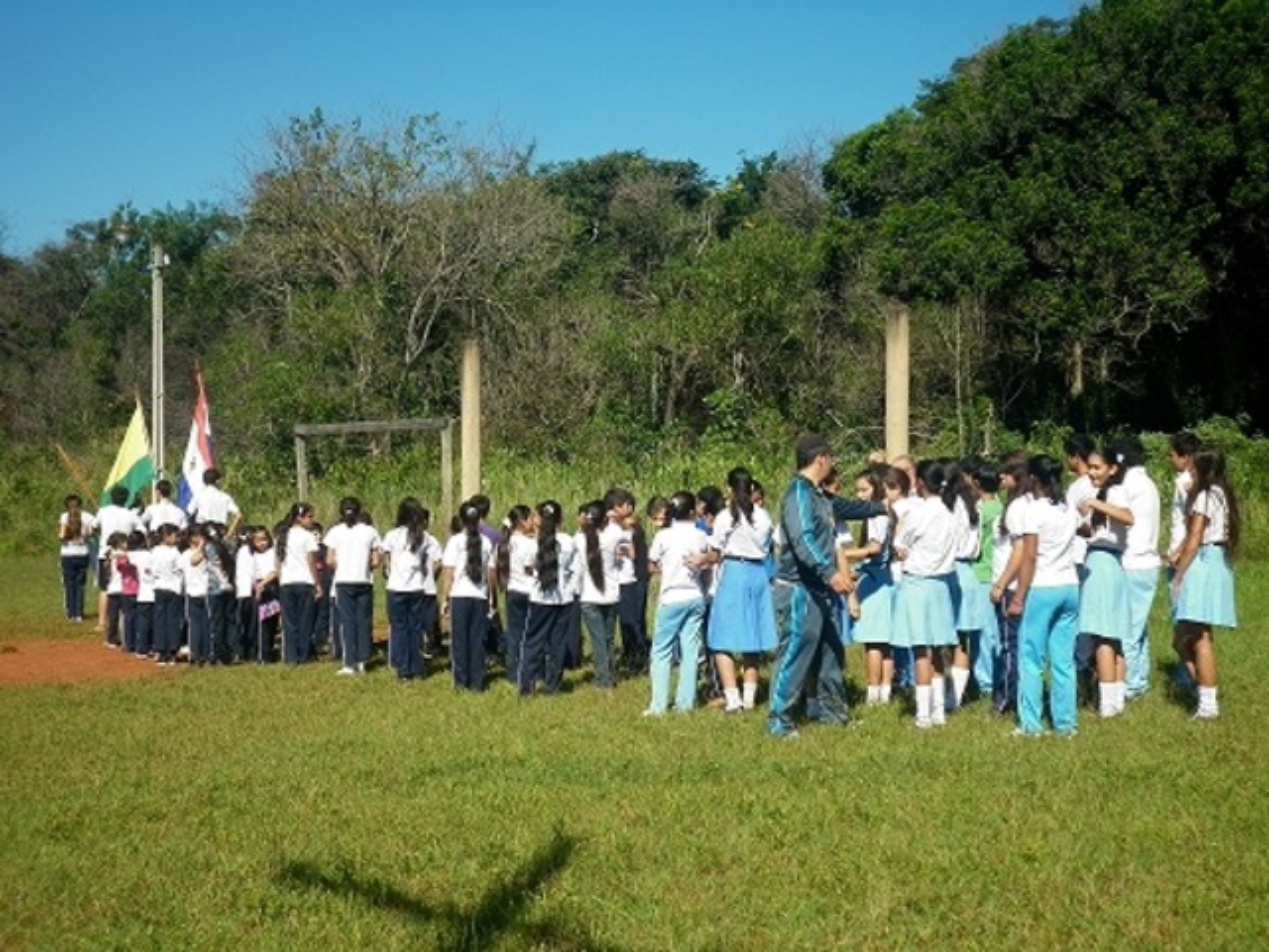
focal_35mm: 53
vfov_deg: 27.5
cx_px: 634
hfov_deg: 36.2
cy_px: 476
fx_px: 1943
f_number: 4
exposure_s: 1/800
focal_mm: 9.5
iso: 80
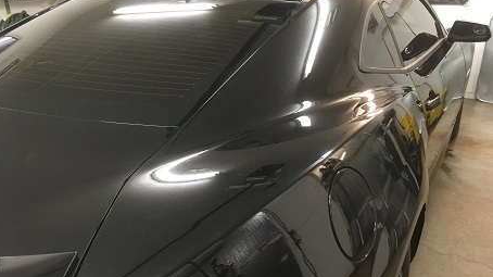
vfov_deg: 36.6
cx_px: 244
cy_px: 130
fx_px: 418
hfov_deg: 61.0
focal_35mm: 32
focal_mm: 4.15
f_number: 2.2
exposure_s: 1/30
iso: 160
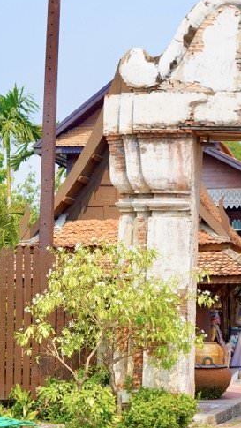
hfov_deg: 13.7
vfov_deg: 25.1
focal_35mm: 85
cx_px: 320
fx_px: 963
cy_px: 200
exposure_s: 1/320
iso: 100
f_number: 6.3
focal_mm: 32.7
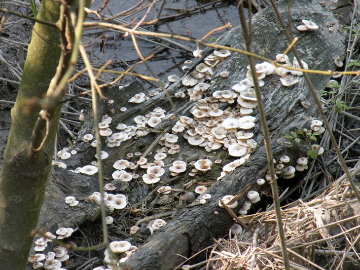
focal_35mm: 170
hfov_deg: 11.6
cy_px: 135
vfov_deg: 8.7
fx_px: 1767
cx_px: 180
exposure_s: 1/100
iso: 64
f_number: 4.5
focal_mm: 30.1
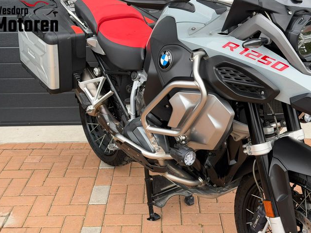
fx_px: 440
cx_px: 153
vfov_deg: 29.7
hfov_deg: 38.9
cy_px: 117
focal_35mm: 49
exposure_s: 1/574
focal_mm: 6.76
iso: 64
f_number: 1.78
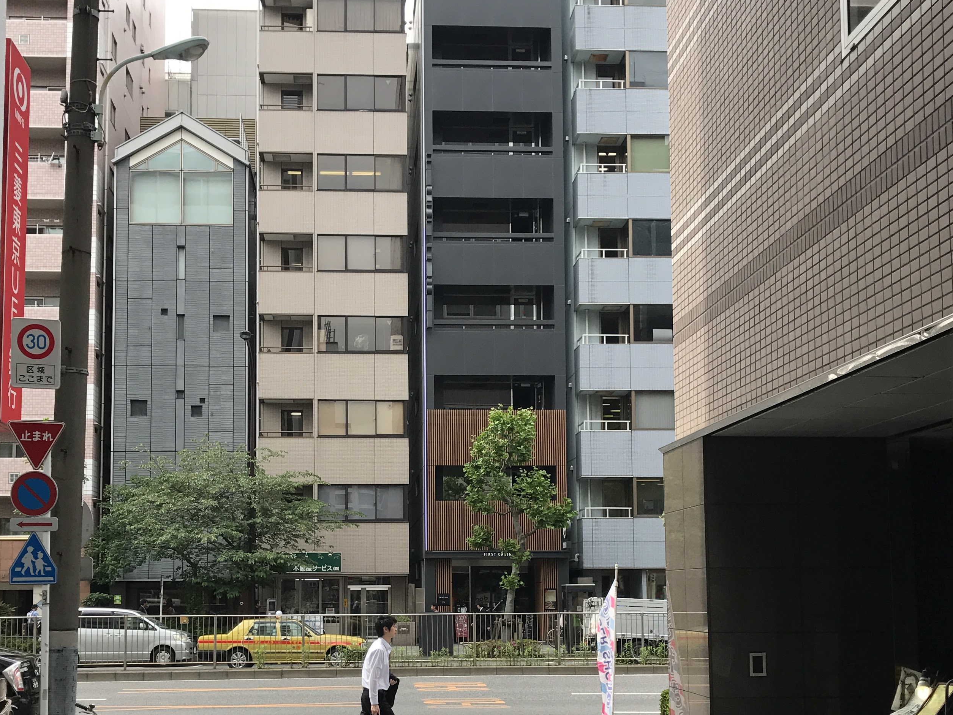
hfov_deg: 42.0
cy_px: 490
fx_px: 1239
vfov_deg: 31.9
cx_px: 419
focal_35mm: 45
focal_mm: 3.99
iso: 20
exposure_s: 1/939
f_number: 1.8
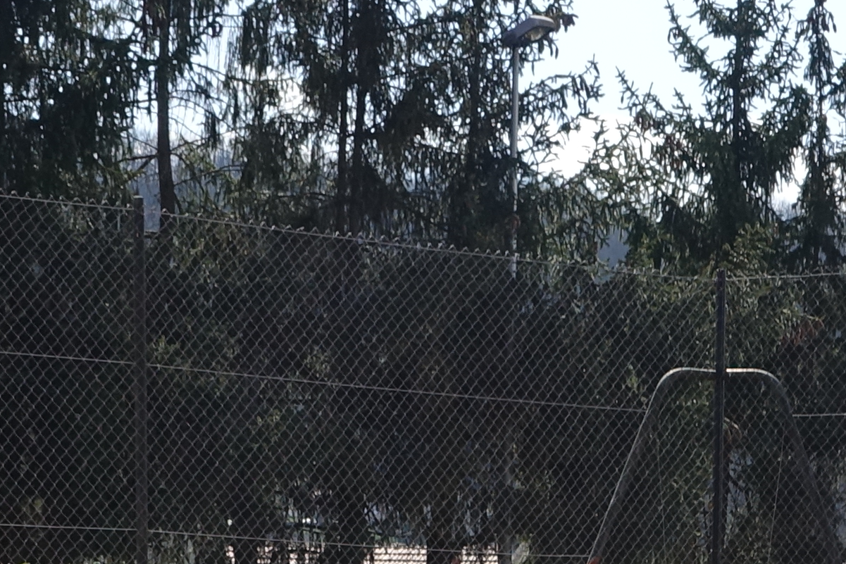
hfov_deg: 12.5
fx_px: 3854
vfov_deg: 8.0
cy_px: 1110
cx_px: 560
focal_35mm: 164
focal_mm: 13.31
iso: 100
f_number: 4
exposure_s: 1/800
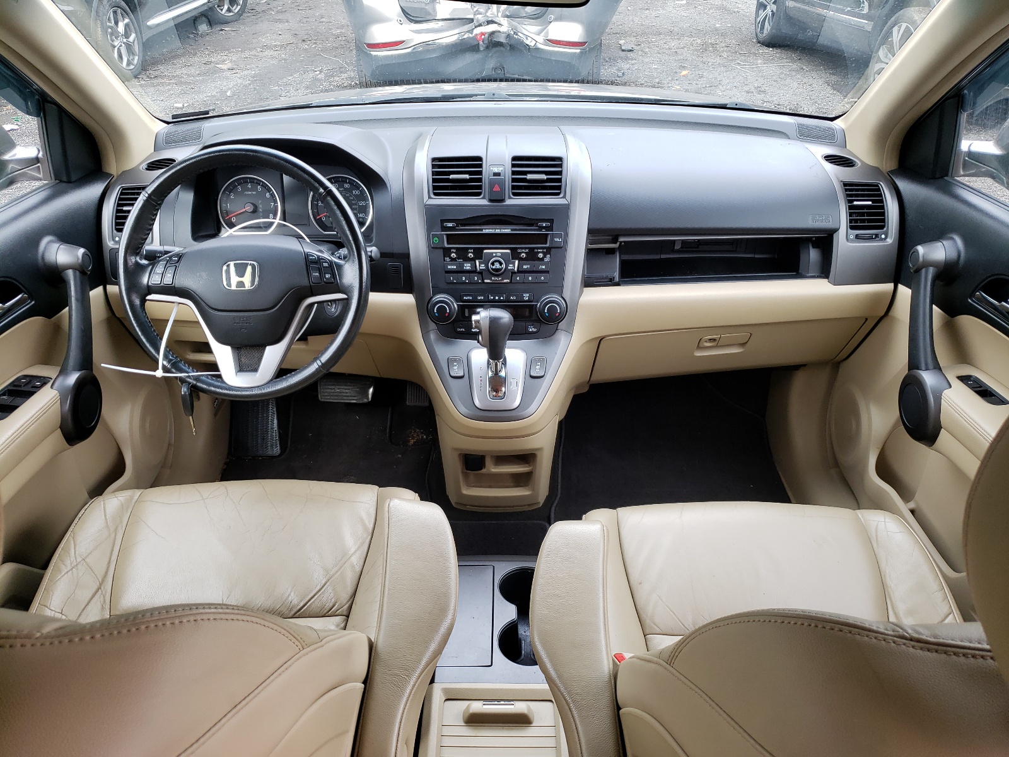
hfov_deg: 67.3
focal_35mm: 26
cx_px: 504
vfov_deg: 53.1
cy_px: 378
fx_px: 758
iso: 55
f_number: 1.5
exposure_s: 1/120
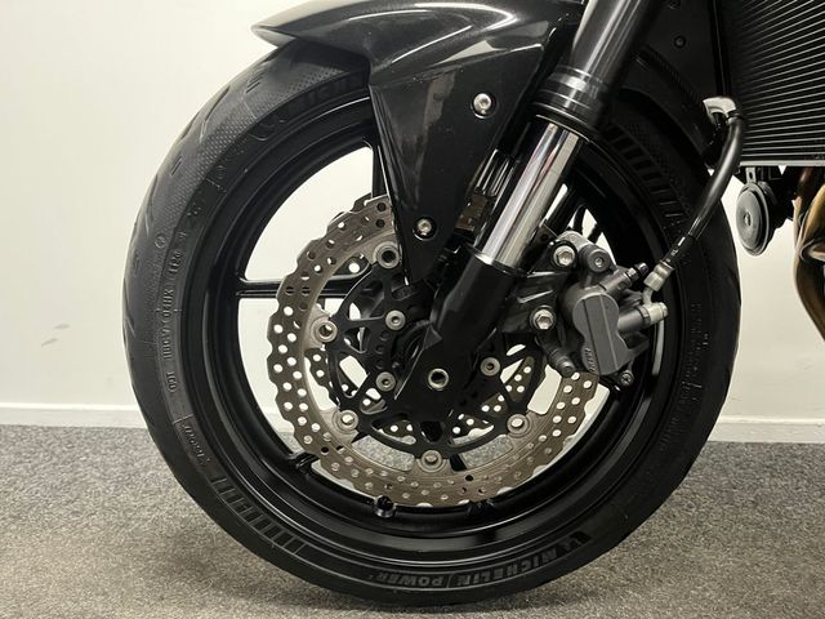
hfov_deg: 67.3
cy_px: 310
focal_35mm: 26
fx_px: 620
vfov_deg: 53.1
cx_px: 412
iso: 500
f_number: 1.6
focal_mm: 5.1
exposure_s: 1/33
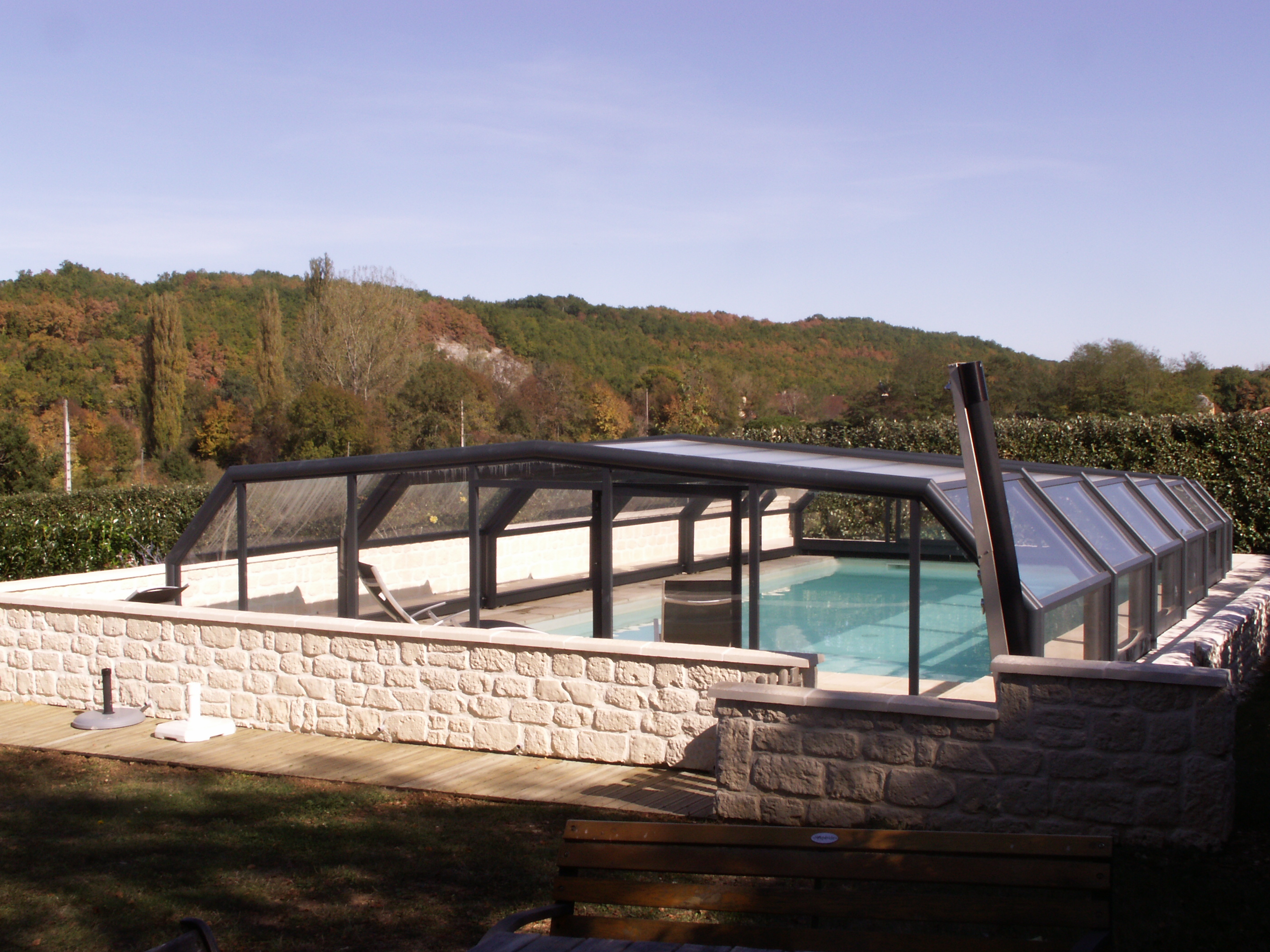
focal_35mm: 43
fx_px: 1578
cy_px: 476
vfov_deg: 33.6
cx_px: 635
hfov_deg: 43.9
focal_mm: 7.09
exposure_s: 1/160
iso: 50
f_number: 8
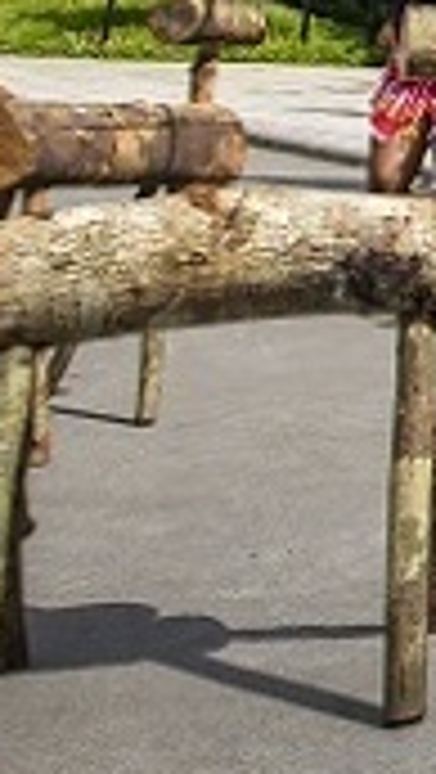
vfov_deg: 27.3
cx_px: 1416
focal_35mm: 70
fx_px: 1436
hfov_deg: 10.3
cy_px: -104
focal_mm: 14
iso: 200
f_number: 8
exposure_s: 1/400
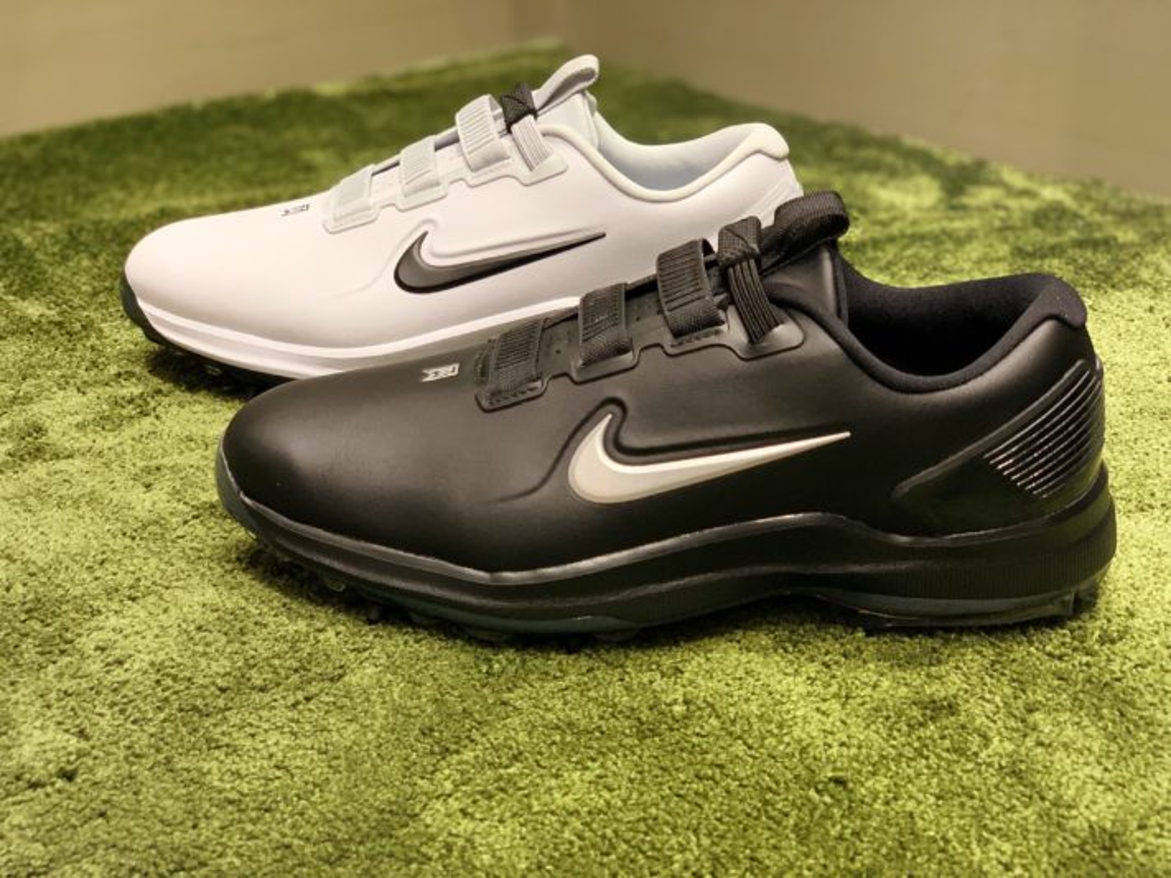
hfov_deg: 36.8
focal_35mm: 52
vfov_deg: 28.0
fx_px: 1759
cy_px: 439
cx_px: 586
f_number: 2.4
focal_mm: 6
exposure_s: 1/122
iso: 100
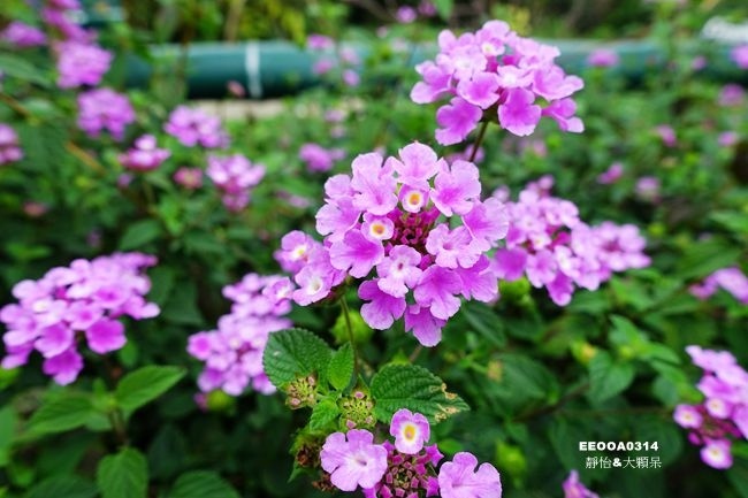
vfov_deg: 53.1
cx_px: 374
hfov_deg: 73.8
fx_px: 499
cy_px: 249
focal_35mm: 24
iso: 125
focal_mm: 8.8
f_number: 4
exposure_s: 1/160
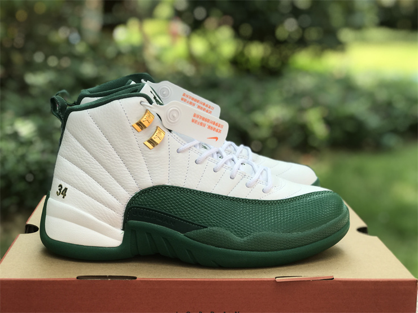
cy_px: 156
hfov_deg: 33.8
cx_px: 209
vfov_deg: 25.7
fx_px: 688
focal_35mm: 57
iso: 20
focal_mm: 6.6
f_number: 2.8
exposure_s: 1/132
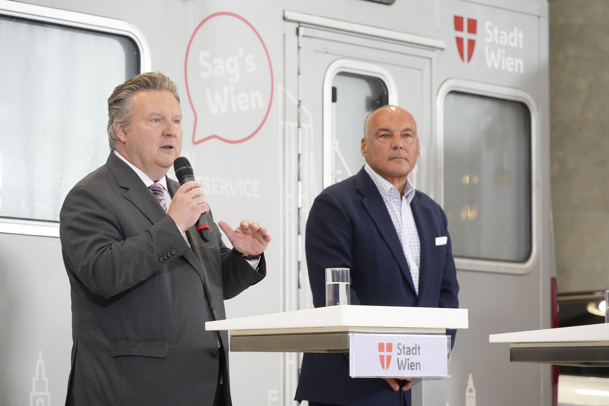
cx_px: 304
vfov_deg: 9.6
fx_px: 2419
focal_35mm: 143
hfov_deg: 14.3
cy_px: 203
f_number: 5.6
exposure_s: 1/320
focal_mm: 143
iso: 5000
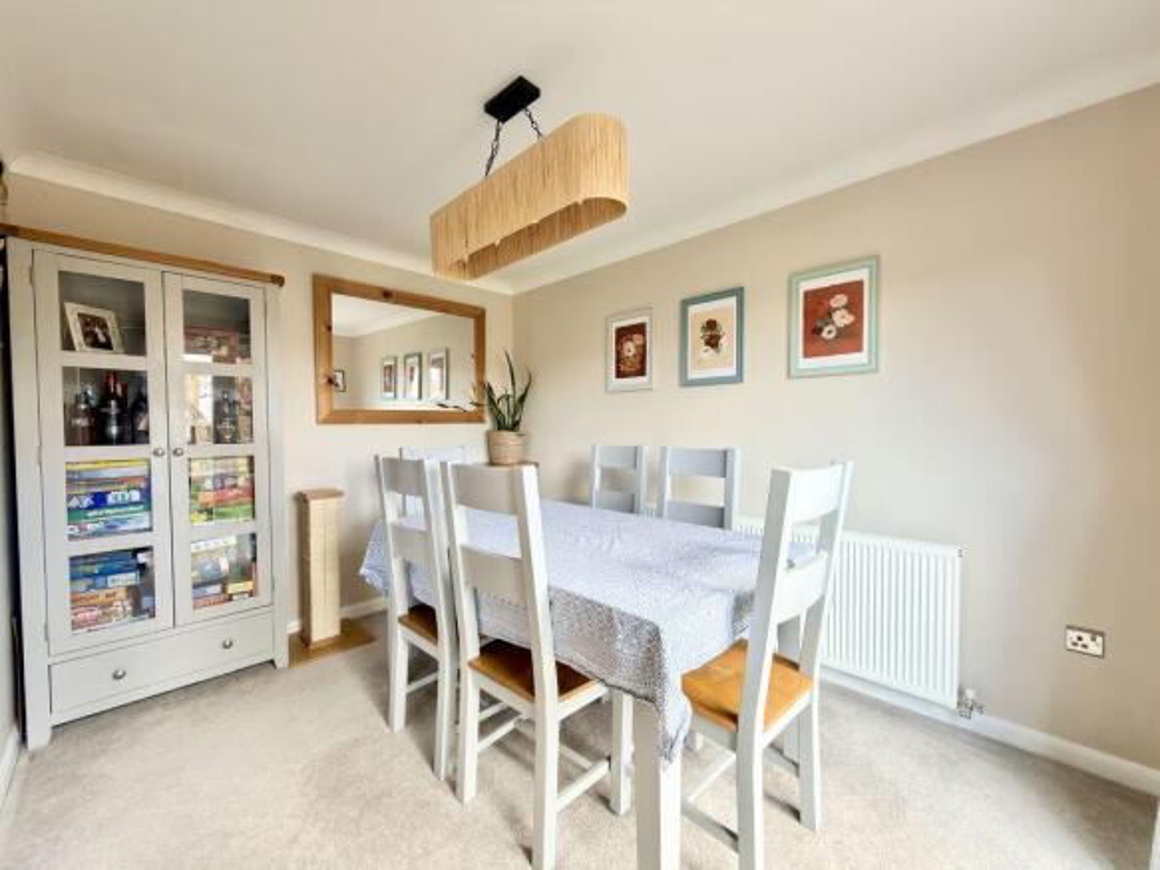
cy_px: 435
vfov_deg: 85.7
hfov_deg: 102.1
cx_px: 580
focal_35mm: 14
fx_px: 469
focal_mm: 2.22
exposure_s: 1/30
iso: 64
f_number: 2.2
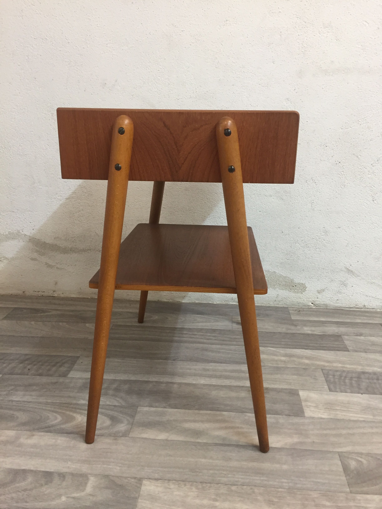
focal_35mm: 29
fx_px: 427
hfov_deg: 48.2
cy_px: 254
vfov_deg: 61.7
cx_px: 191
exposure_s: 1/33
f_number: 2.2
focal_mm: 4.15
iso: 160
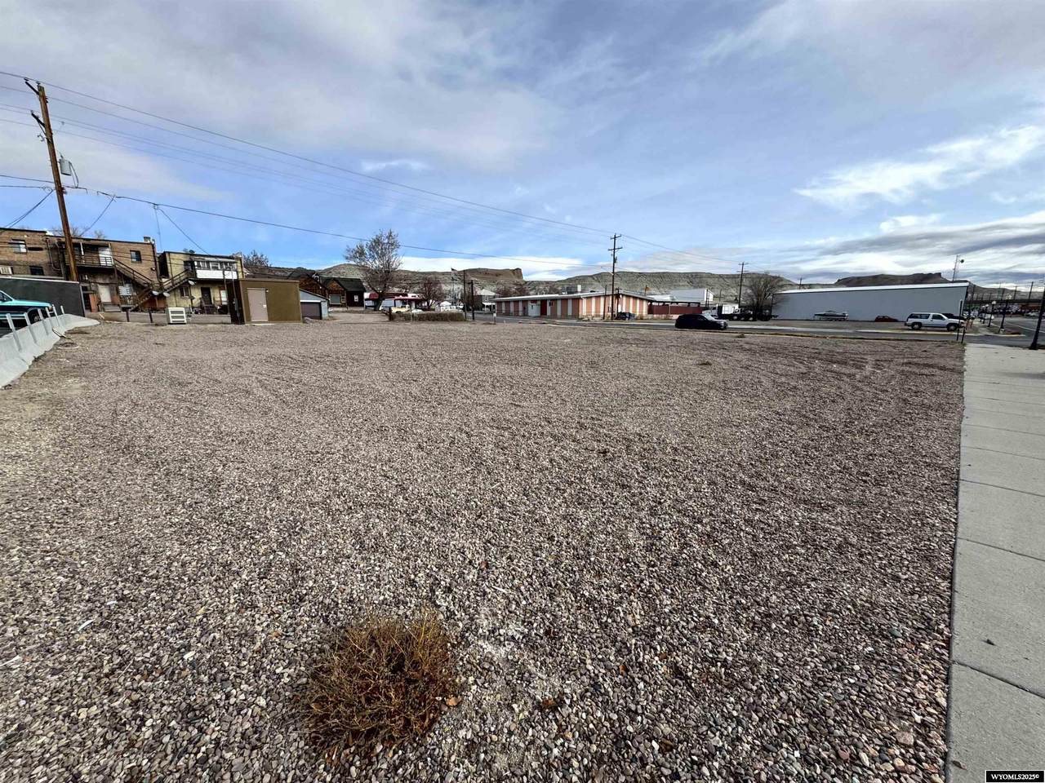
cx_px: 522
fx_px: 423
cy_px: 392
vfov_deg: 85.7
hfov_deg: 102.1
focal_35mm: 14
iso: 50
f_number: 2.2
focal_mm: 2.22
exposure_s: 1/1506
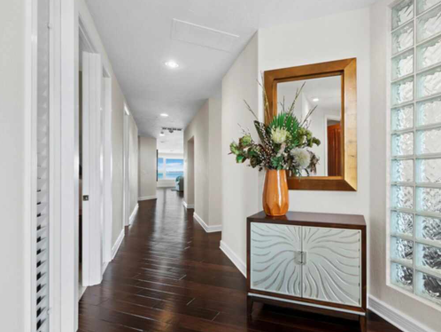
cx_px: 272
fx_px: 229
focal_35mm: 18
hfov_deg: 86.2
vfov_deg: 71.6
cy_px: 173
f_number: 11
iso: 400
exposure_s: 1/3
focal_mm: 7
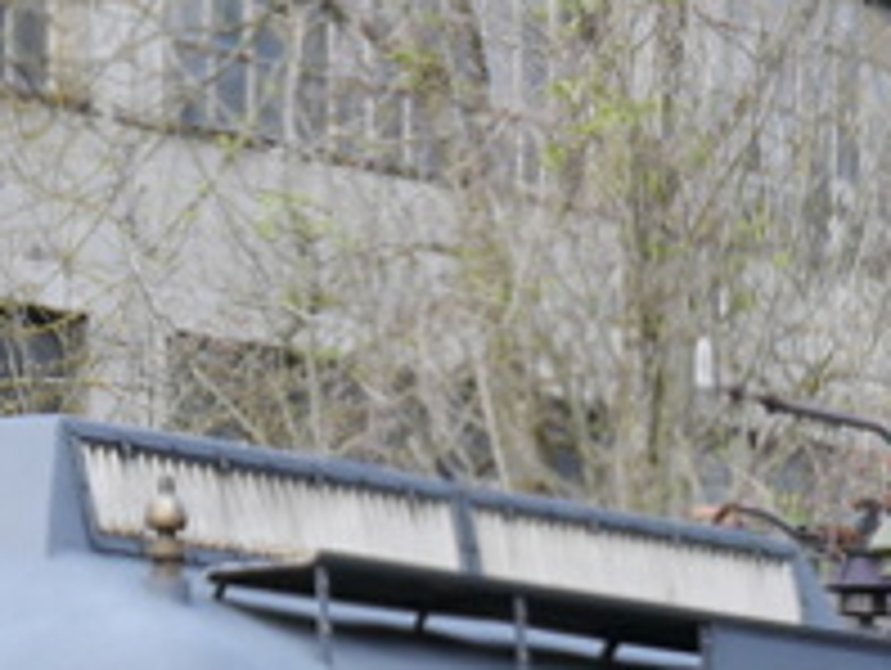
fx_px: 10308
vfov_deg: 3.7
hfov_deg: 4.9
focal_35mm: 400
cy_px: 1479
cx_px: 882
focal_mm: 33
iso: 160
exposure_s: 1/100
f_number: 5.2
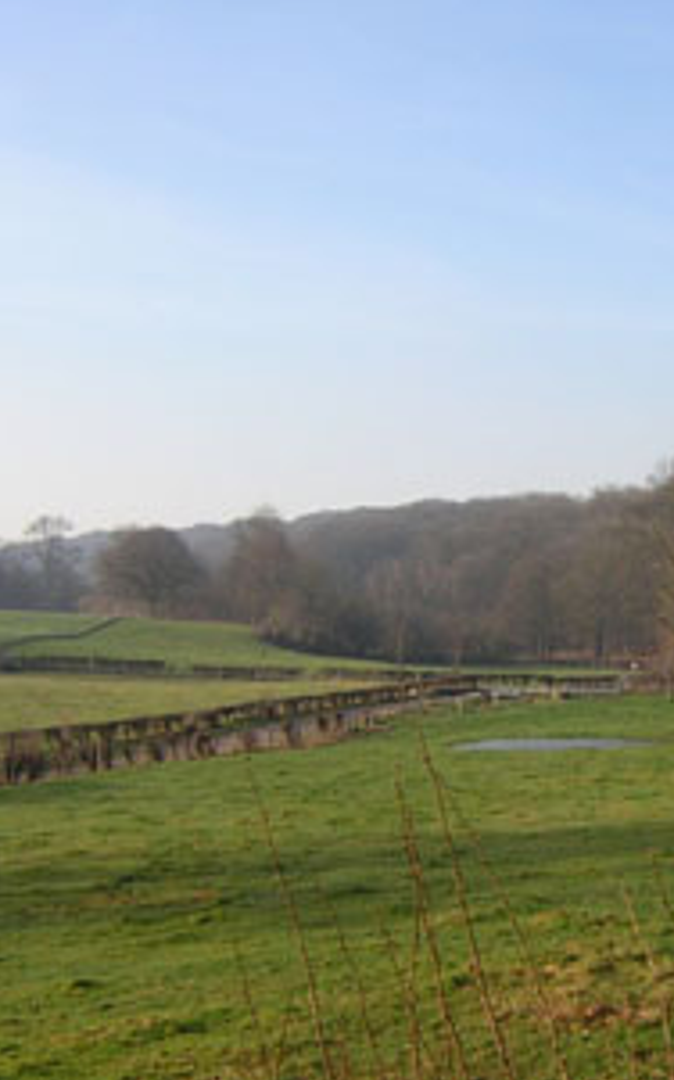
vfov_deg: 35.7
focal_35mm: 57
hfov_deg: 22.3
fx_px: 1676
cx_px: 570
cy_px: 535
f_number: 5.2
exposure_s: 1/172
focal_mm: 4.7
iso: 100
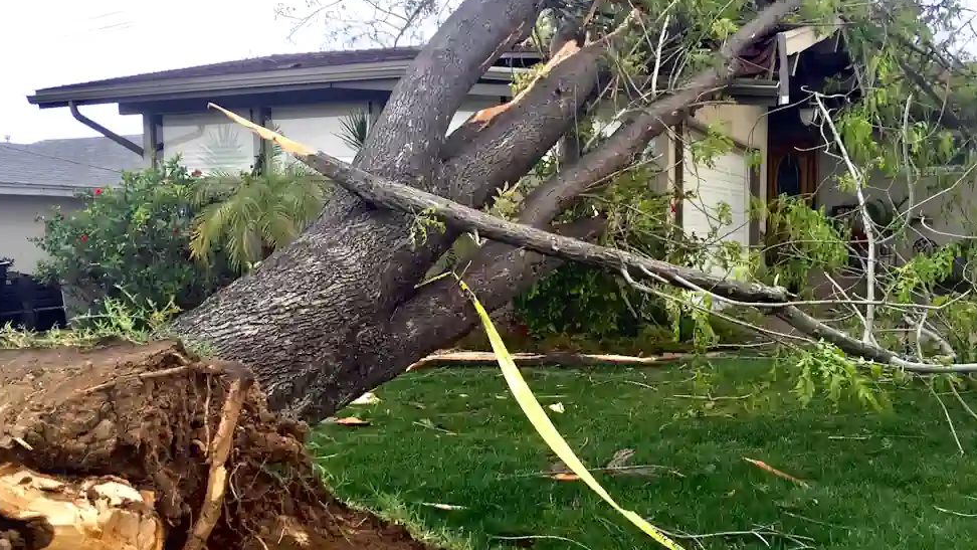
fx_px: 1010
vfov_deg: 30.4
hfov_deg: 51.6
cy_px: 327
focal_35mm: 39
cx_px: 482
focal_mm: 4.15
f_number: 2.2
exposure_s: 1/60
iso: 32
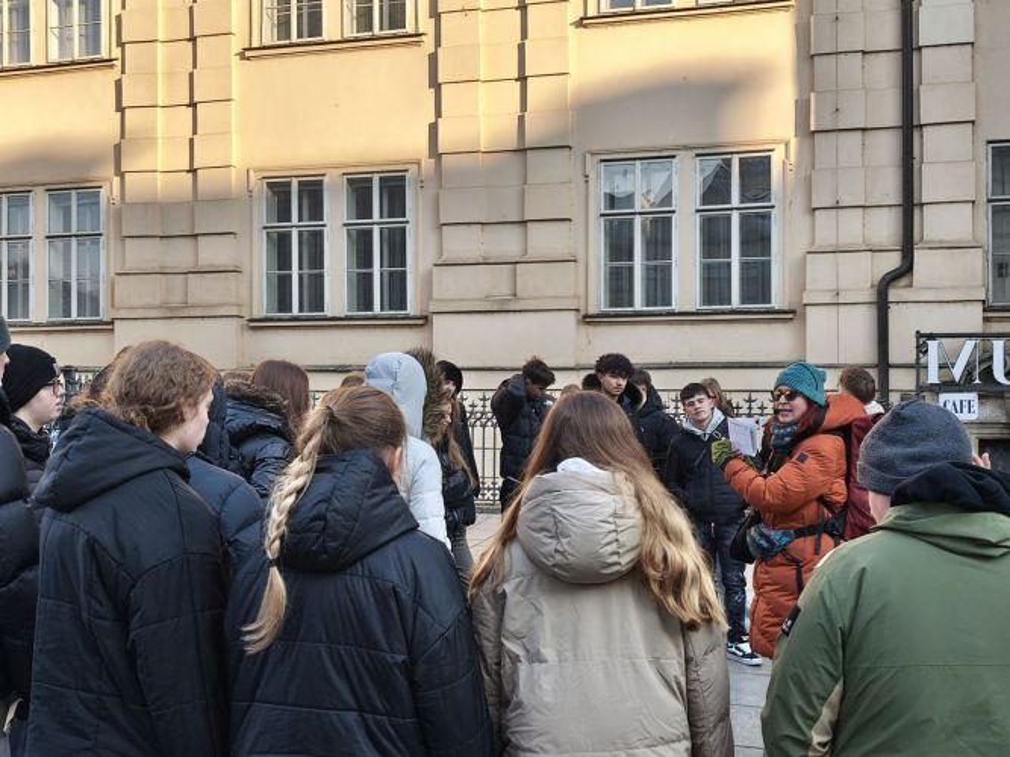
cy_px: 378
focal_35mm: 42
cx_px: 505
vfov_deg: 34.3
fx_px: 1225
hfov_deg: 44.8
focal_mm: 6.57
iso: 50
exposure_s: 1/467
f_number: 1.6
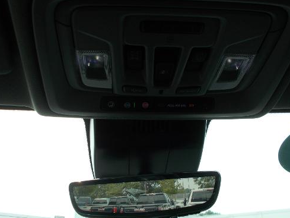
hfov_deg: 53.9
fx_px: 285
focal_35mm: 34
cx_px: 145
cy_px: 103
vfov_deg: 41.8
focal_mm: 4.6
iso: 80
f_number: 3.2
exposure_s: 1/320
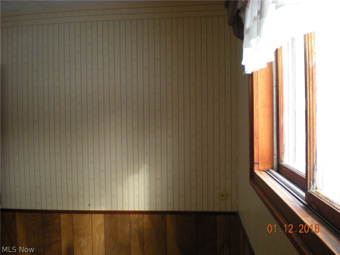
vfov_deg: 37.7
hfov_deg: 49.0
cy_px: 128
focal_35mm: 38
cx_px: 170
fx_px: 373
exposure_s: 1/53.8
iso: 142
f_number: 3.1
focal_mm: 6.3
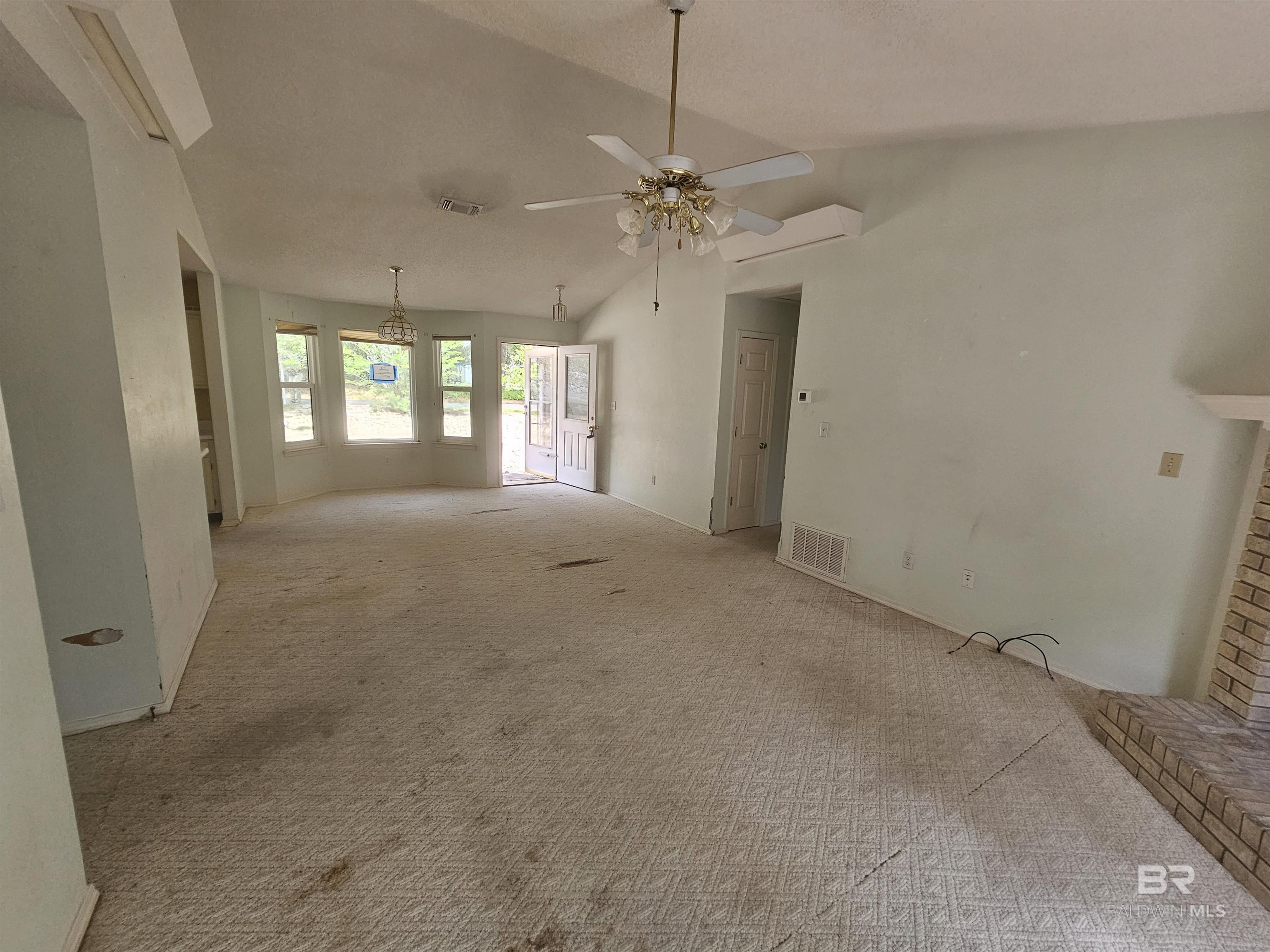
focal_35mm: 13
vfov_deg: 89.9
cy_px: 476
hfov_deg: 106.2
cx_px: 635
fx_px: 477
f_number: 2.2
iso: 160
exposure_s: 1/207
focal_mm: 2.2
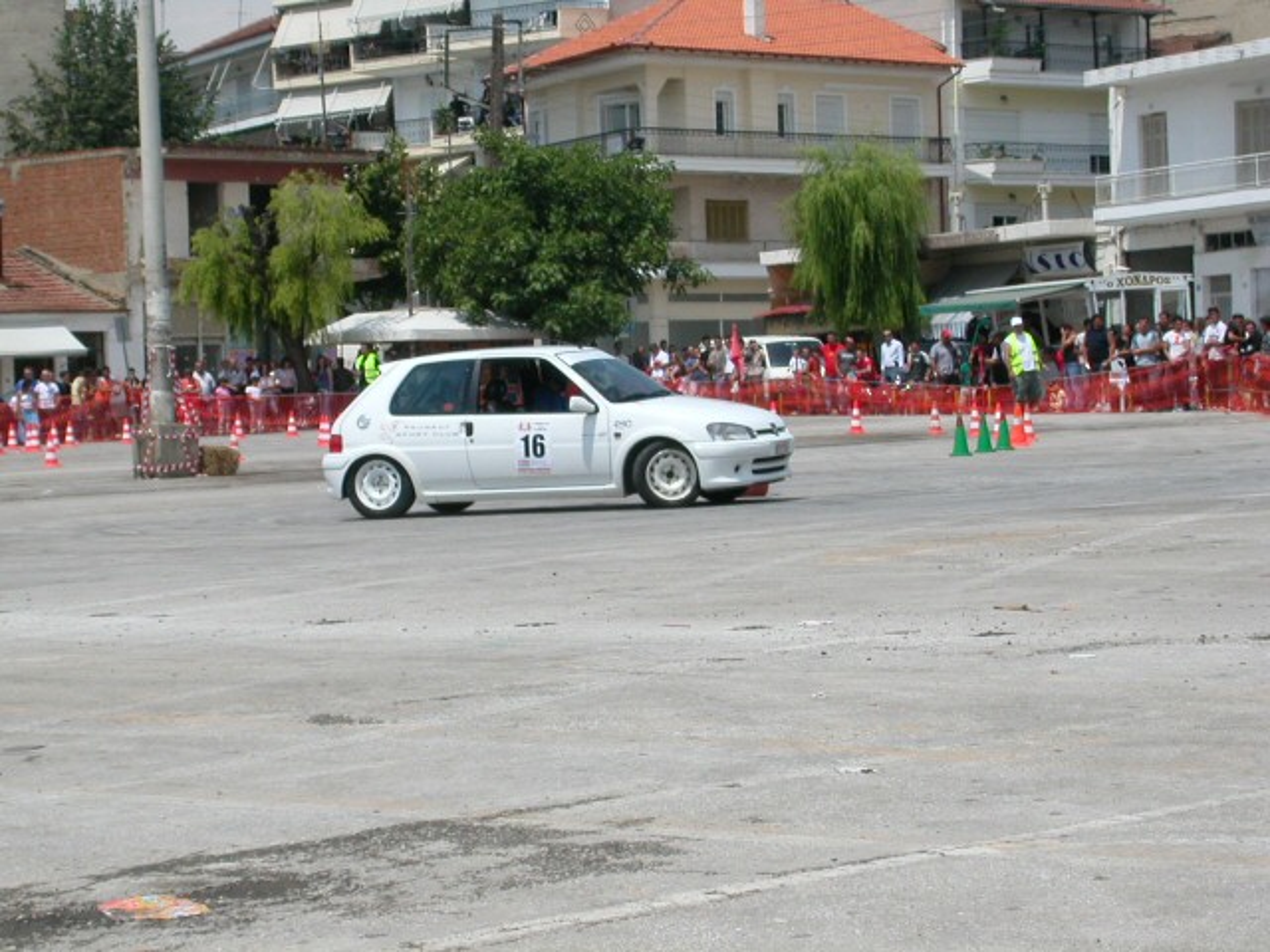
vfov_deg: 13.3
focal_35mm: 111
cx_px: 635
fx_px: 4072
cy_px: 476
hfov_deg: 17.7
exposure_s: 1/934
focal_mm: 16.8
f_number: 4.8
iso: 100
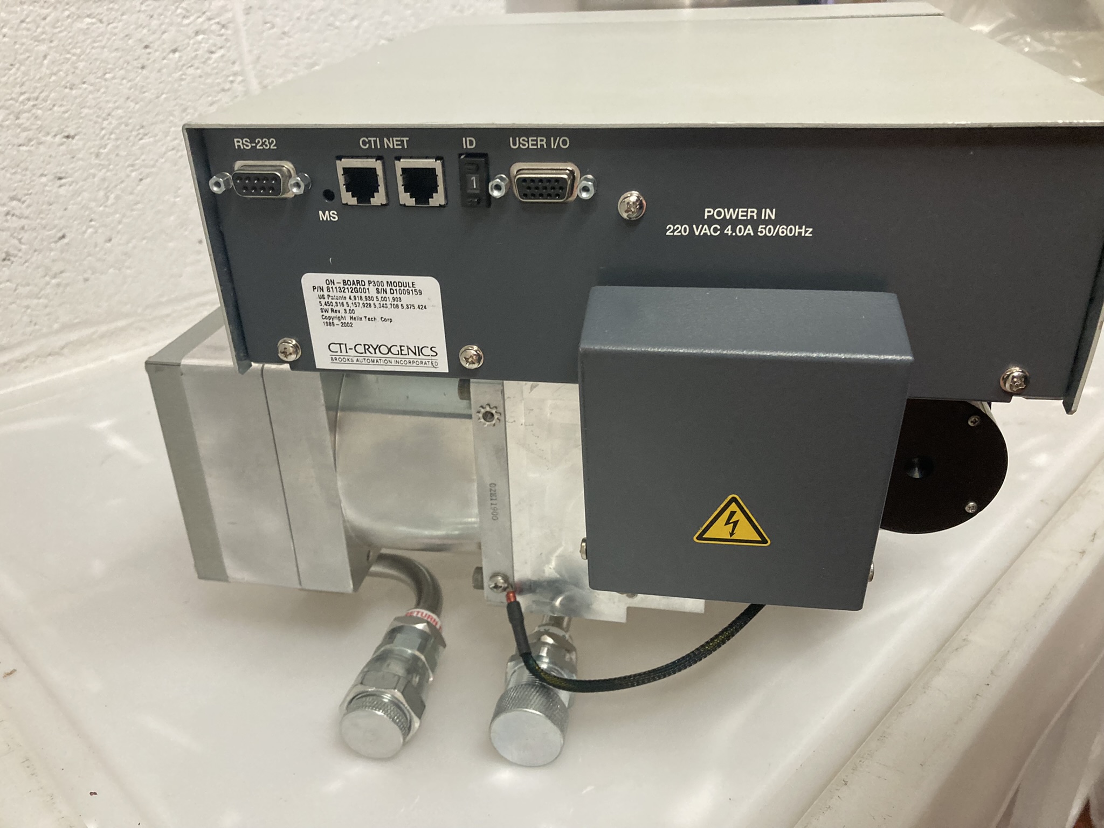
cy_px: 414
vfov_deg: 49.7
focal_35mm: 28
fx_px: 893
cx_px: 552
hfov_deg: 63.4
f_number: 1.8
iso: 250
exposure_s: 1/50
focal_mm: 3.99
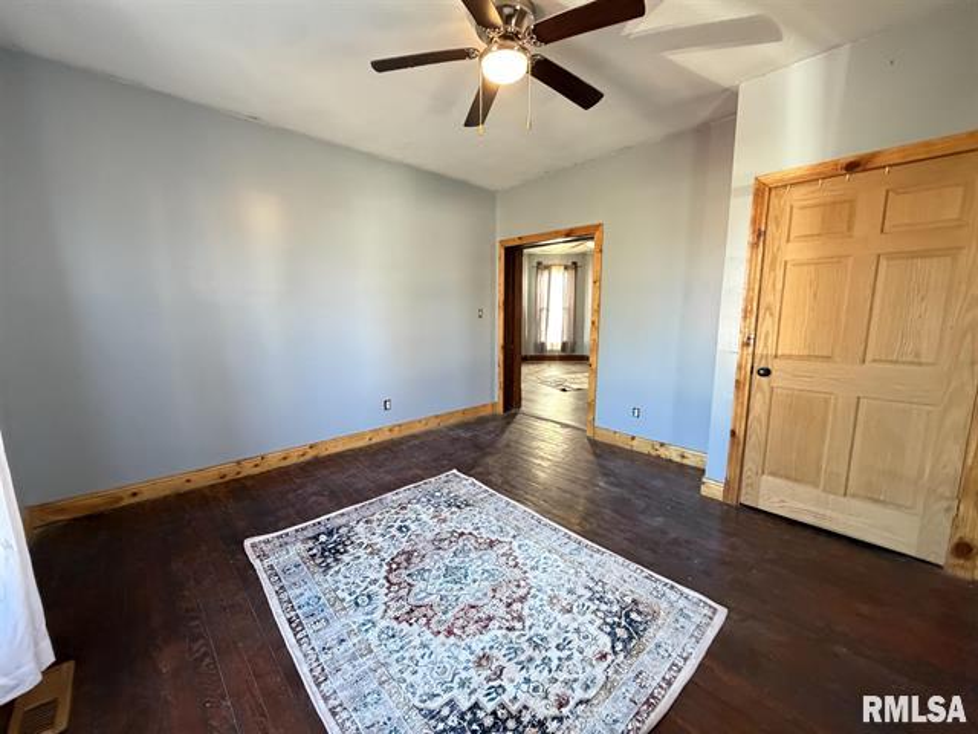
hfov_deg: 102.1
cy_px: 367
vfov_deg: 85.7
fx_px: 396
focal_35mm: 14
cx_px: 489
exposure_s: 1/60
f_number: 2.2
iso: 640
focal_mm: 2.22
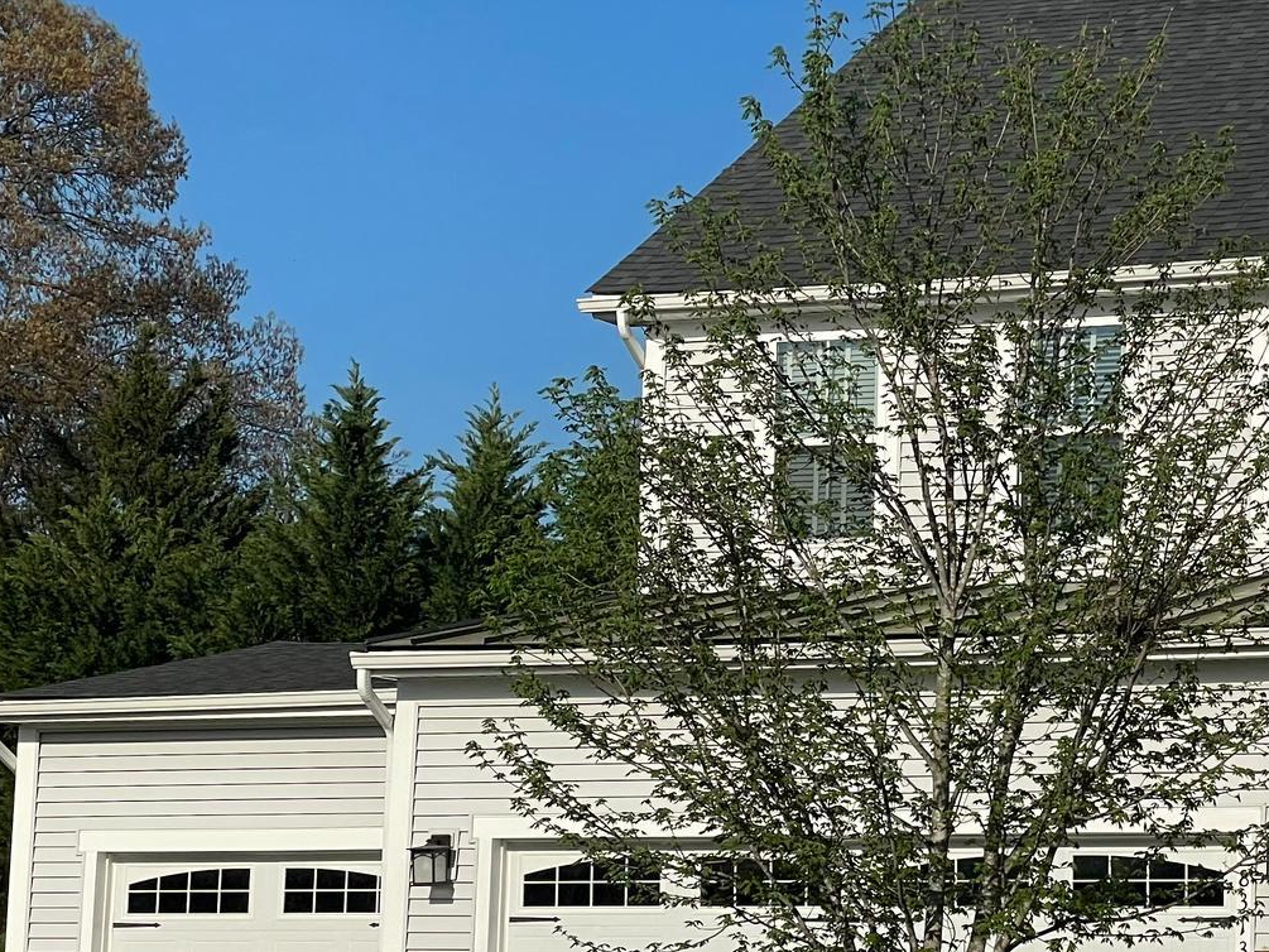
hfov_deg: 18.2
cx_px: 1176
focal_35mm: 106
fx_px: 3886
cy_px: 605
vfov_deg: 14.0
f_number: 2
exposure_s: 1/3195
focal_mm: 6
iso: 25
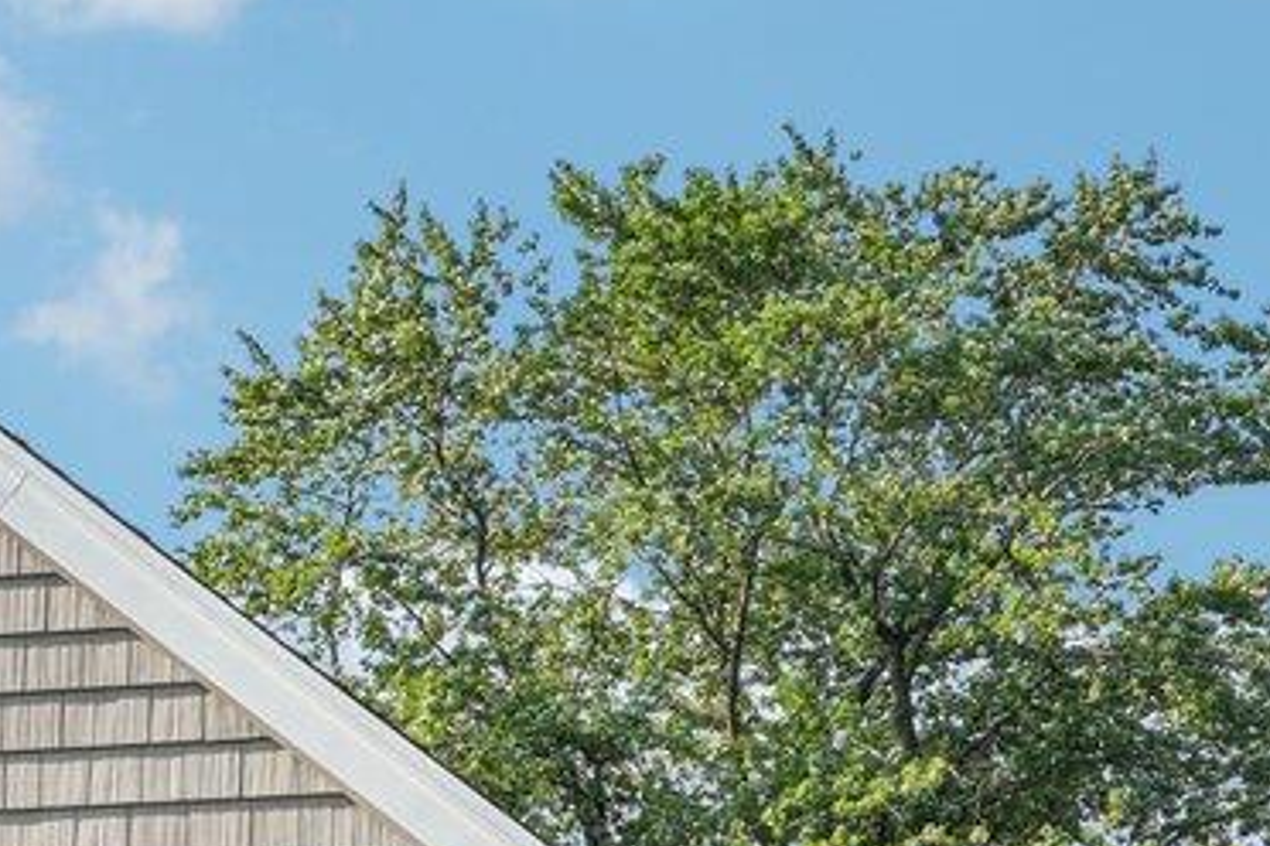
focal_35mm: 187
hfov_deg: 9.8
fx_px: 6596
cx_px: -1666
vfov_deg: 7.3
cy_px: 933
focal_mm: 34
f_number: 9
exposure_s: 1/200
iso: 100
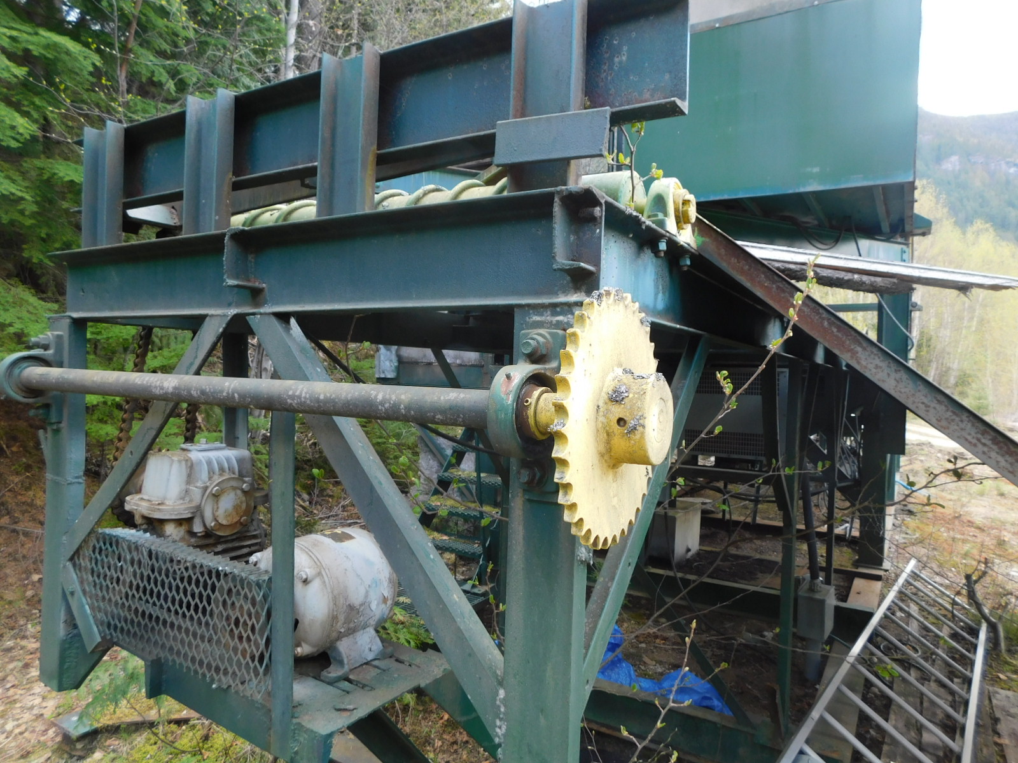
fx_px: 676
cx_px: 509
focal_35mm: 23
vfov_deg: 58.9
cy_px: 382
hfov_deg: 73.9
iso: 125
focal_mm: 4
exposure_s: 1/80
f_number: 3
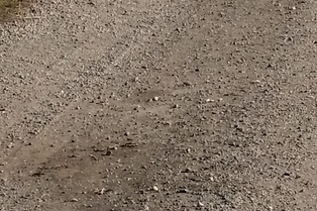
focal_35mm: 140
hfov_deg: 14.6
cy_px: -217
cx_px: 60
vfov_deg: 9.2
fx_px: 1232
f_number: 2.2
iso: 50
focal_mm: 4.13
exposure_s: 1/1428
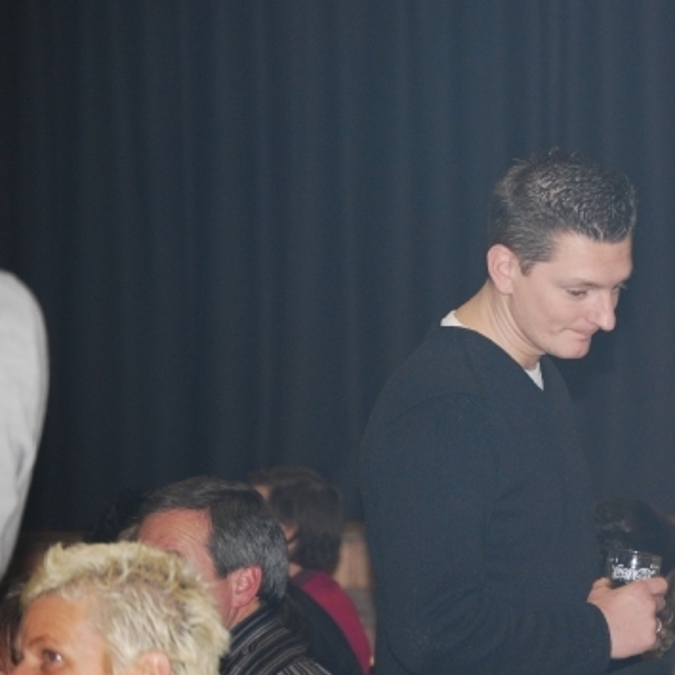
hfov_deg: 10.1
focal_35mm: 173
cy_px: 373
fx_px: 3817
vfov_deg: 10.1
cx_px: 564
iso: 560
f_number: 4.5
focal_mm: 80
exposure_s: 1/60
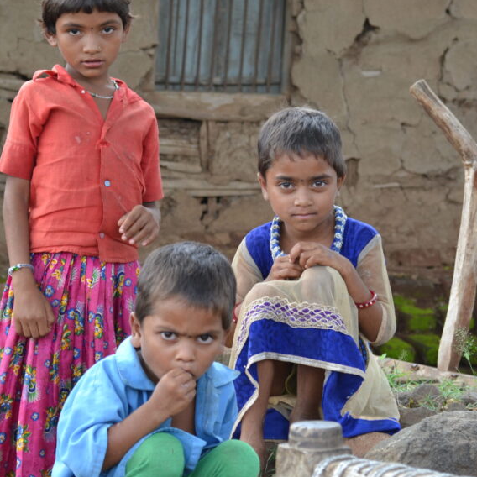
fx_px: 2448
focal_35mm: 157
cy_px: 204
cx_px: 177
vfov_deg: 11.1
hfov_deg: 11.1
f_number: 5.6
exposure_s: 1/125
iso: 220
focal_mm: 70
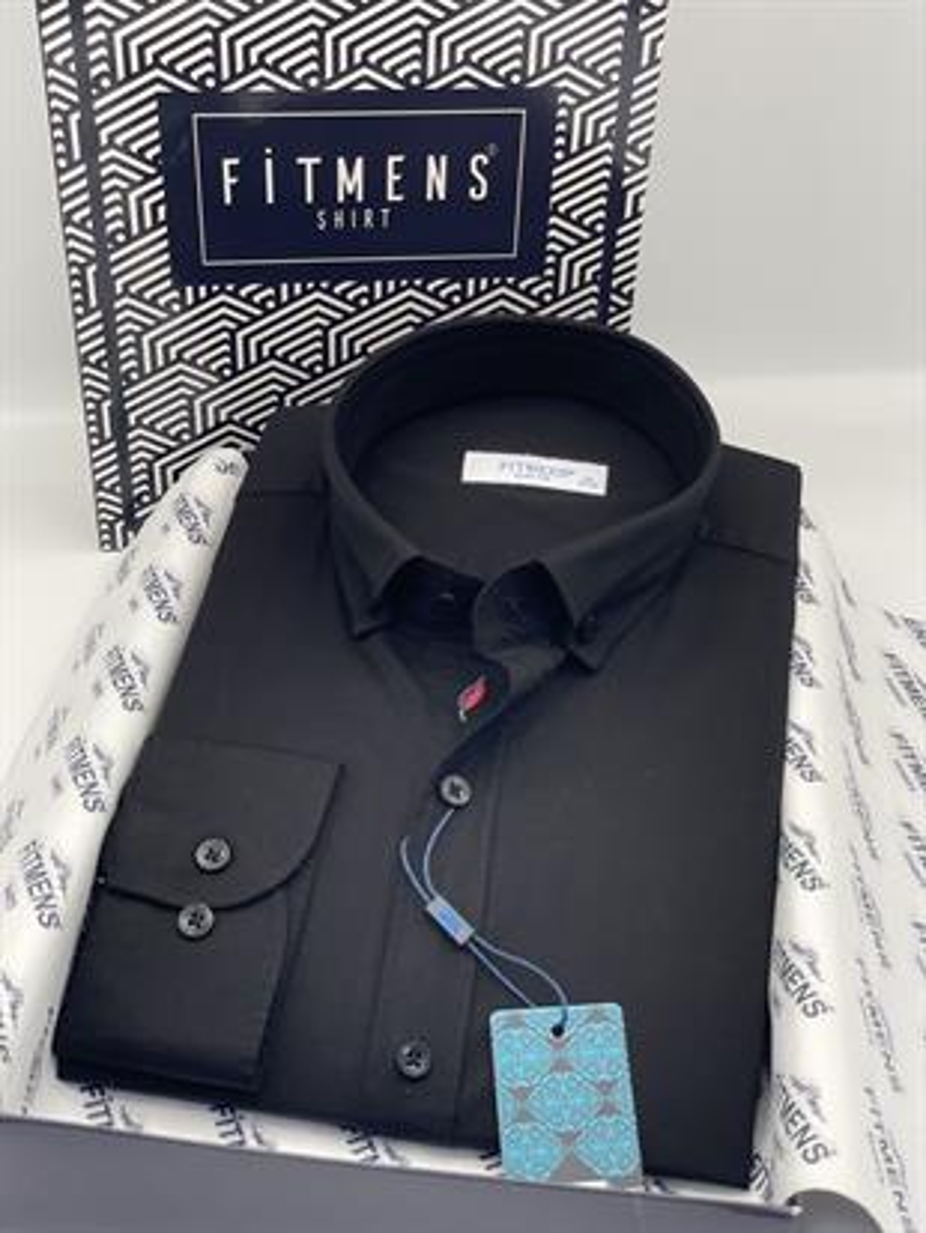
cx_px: 463
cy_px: 616
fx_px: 1854
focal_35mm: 52
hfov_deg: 28.0
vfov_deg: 36.8
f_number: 2
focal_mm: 6
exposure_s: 1/100
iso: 25
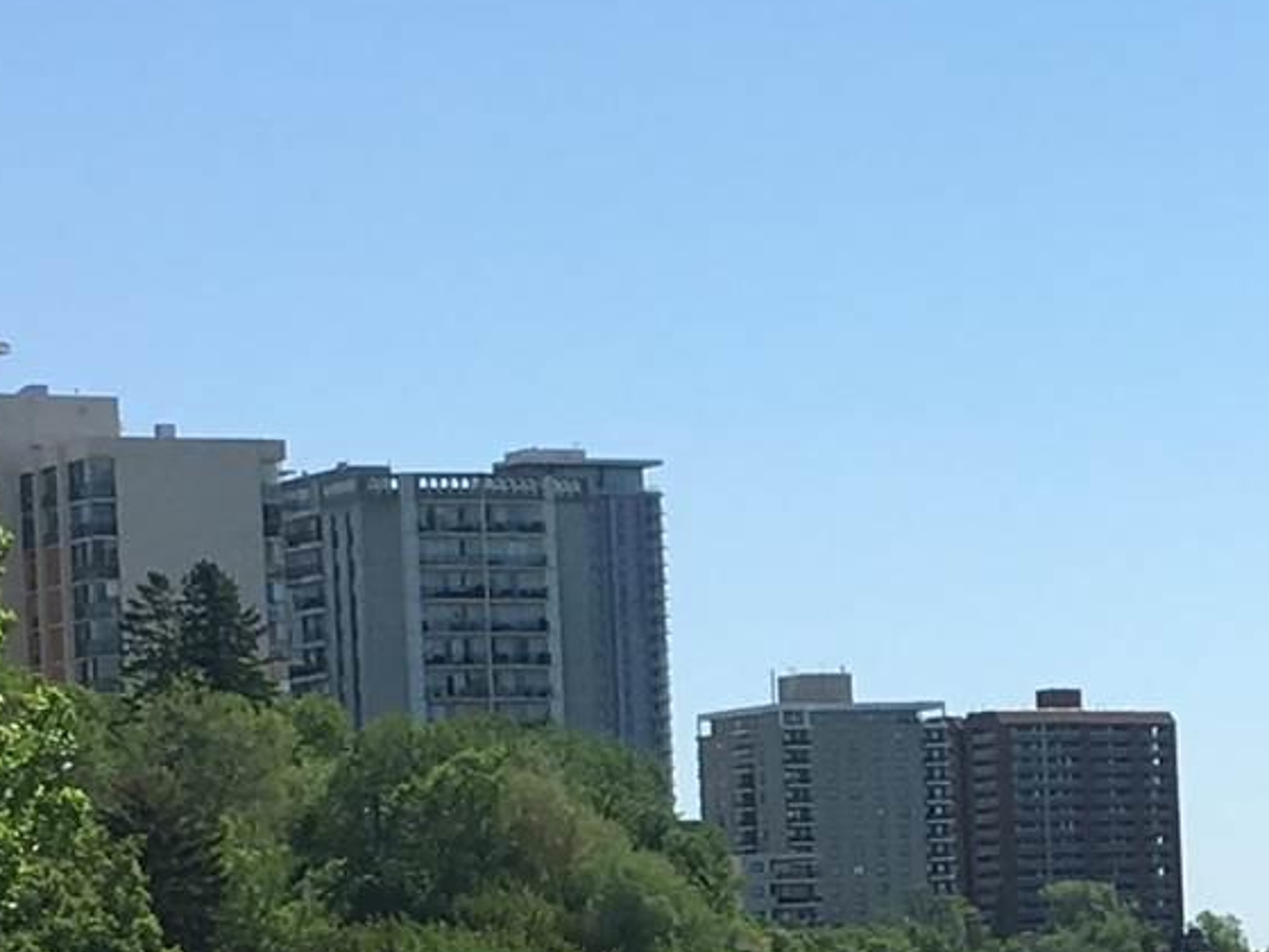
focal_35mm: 159
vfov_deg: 9.3
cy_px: 984
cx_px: 1453
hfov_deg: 12.2
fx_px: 5829
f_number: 2.2
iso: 25
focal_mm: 4.15
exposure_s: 1/2024
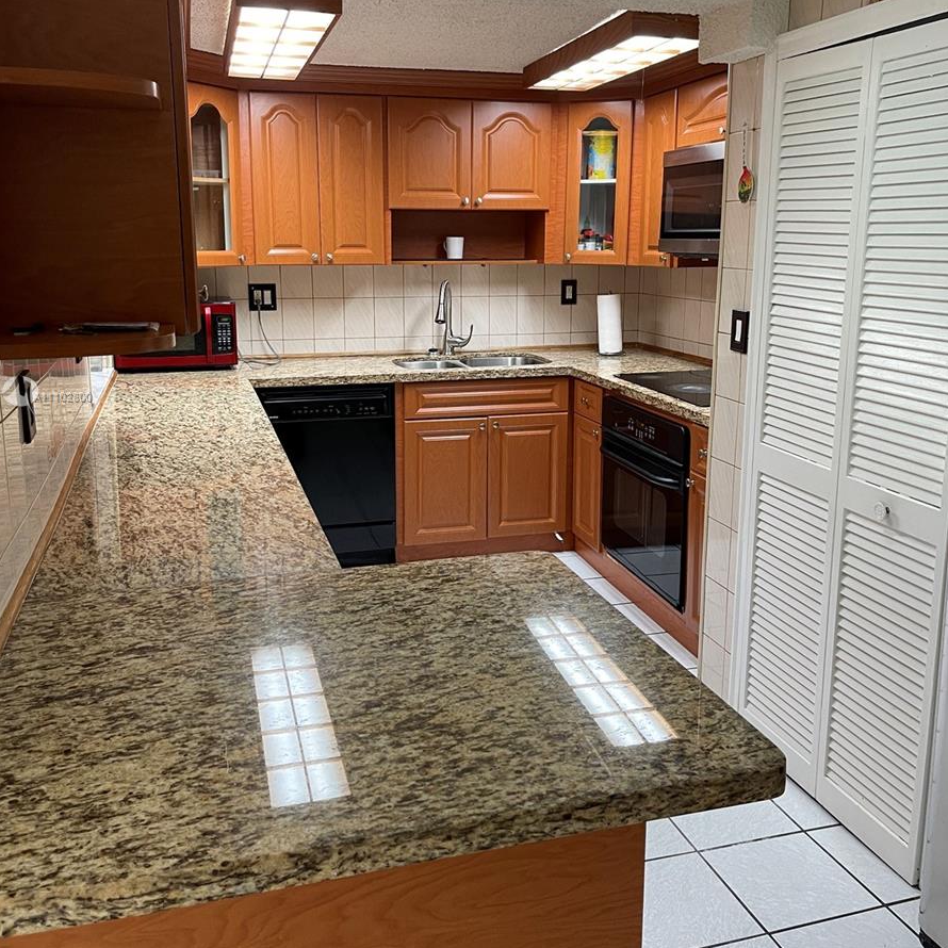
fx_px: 961
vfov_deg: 52.3
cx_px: 476
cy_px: 397
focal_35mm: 31
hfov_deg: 52.5
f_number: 1.6
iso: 160
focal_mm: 5.1
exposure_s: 1/60
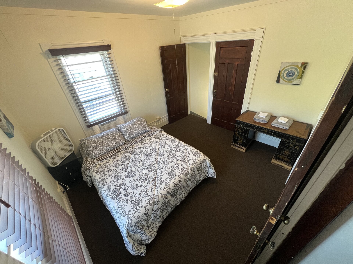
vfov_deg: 89.9
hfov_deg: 106.2
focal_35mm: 13
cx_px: 176
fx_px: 133
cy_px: 132
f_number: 1.8
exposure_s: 1/60
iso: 200
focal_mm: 1.57
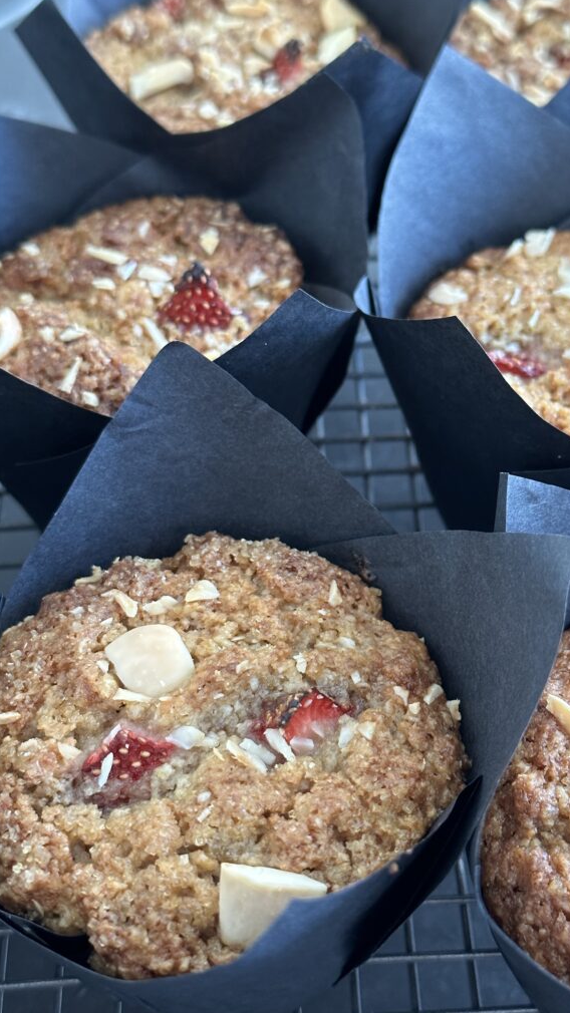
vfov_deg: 39.2
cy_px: 508
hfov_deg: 22.6
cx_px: 334
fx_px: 1424
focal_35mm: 53
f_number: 1.78
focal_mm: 6.86
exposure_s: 1/52
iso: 250
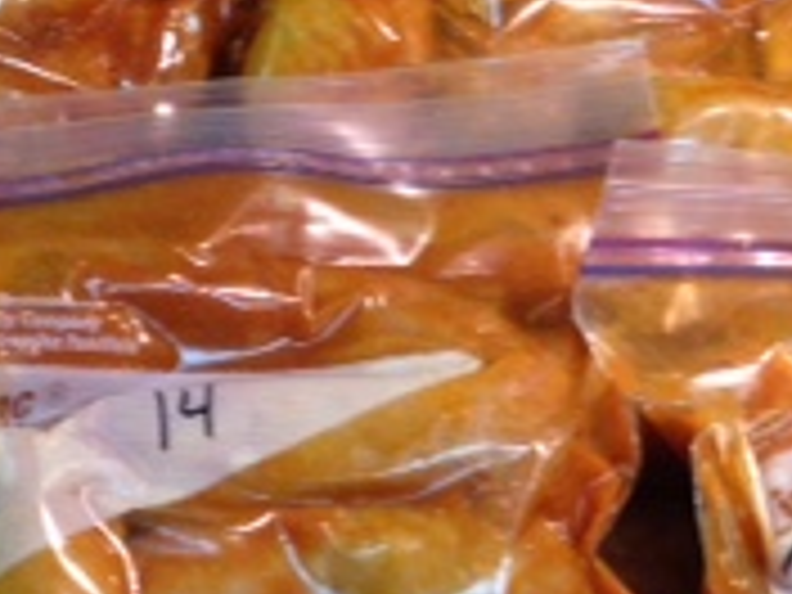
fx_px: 2746
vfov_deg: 12.3
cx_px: -99
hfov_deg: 15.9
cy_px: 230
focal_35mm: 120
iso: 100
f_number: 2.4
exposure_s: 1/20
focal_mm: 4.12
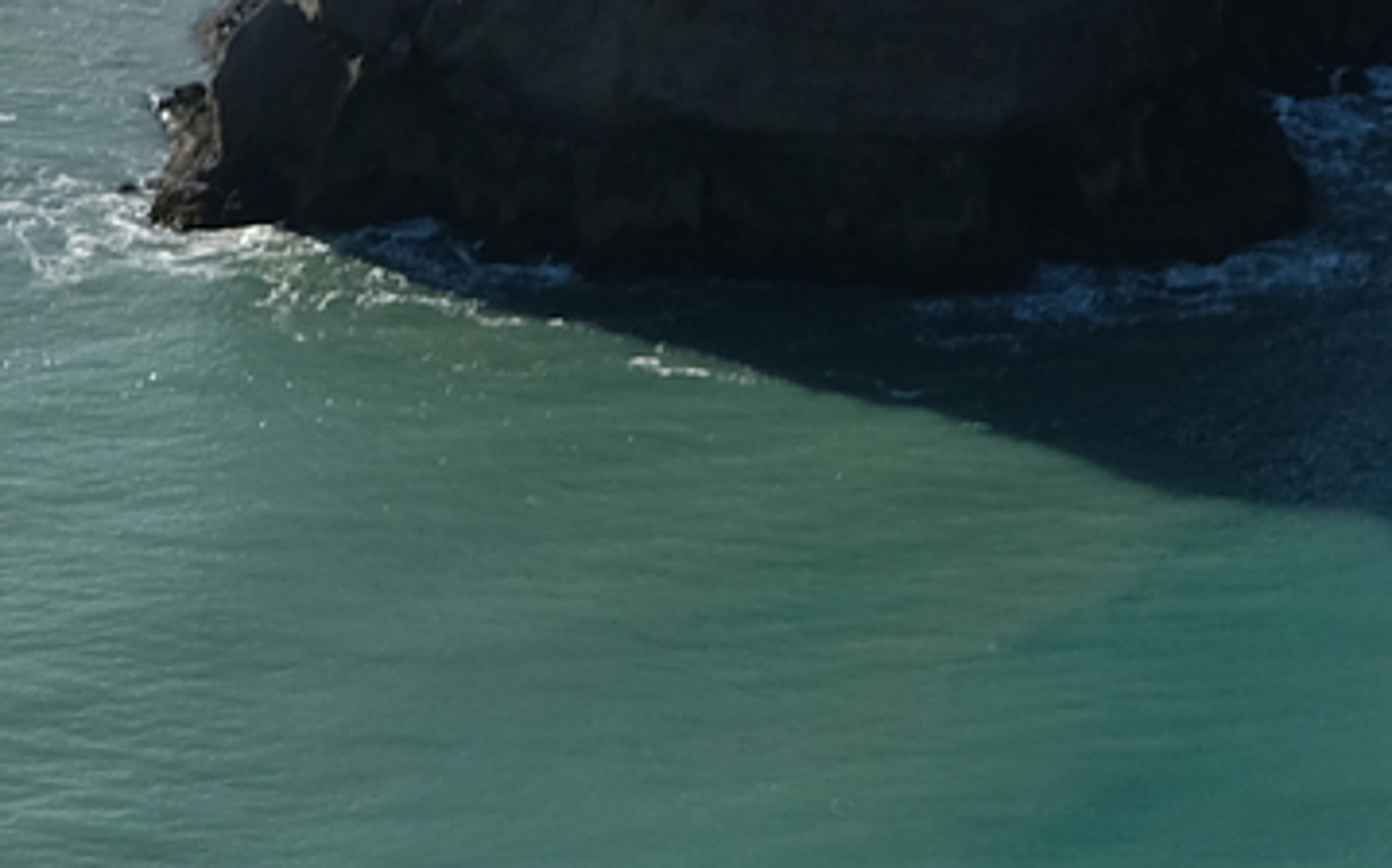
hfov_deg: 7.7
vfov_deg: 4.8
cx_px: -613
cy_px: 1463
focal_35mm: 268
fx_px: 10162
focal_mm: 39
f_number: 4
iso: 250
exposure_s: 1/1000
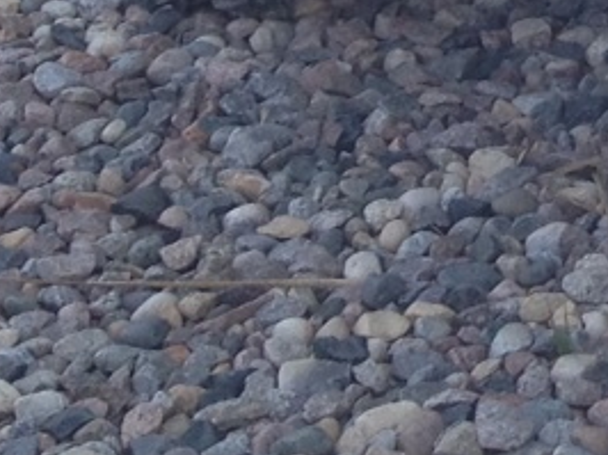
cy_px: -626
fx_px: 3773
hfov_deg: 8.2
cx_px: 1648
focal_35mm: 215
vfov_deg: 6.6
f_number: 2.4
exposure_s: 1/456
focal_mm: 4.28
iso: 50
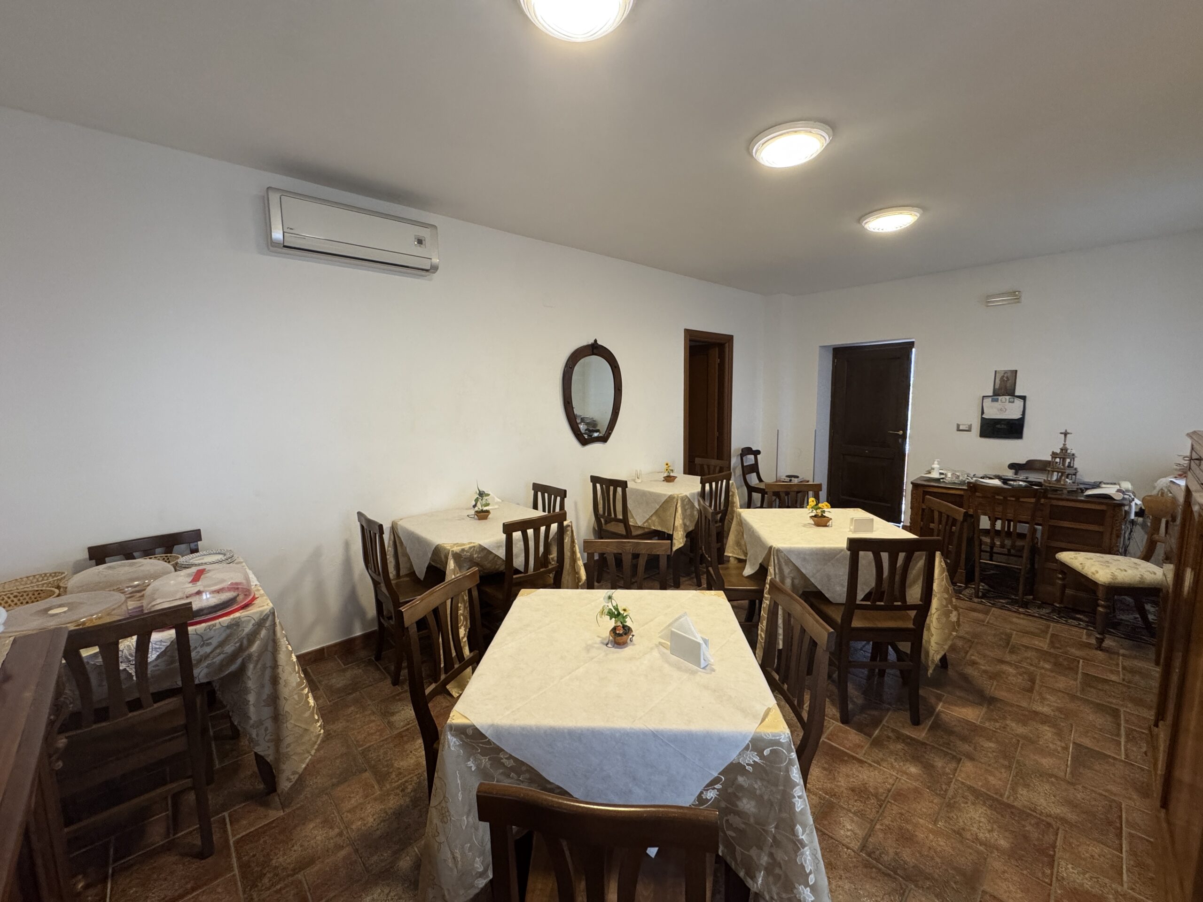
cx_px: 602
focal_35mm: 14
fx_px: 487
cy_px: 451
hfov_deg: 102.1
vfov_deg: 85.7
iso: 320
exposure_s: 1/99
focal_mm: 2.22
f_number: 2.2
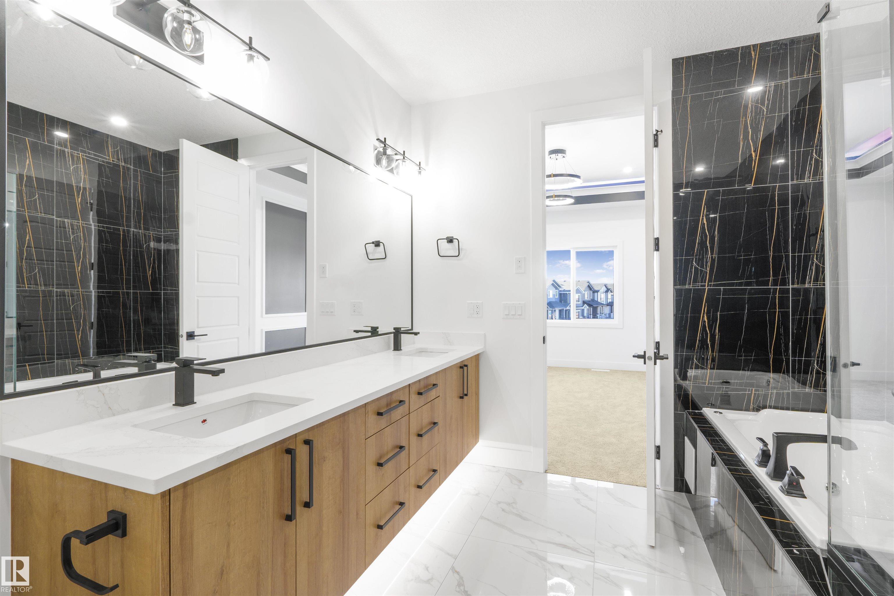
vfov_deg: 72.1
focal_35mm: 16
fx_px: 410
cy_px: 298
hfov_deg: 95.0
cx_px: 447
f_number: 9.5
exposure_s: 1/1.43
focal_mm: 11
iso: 200
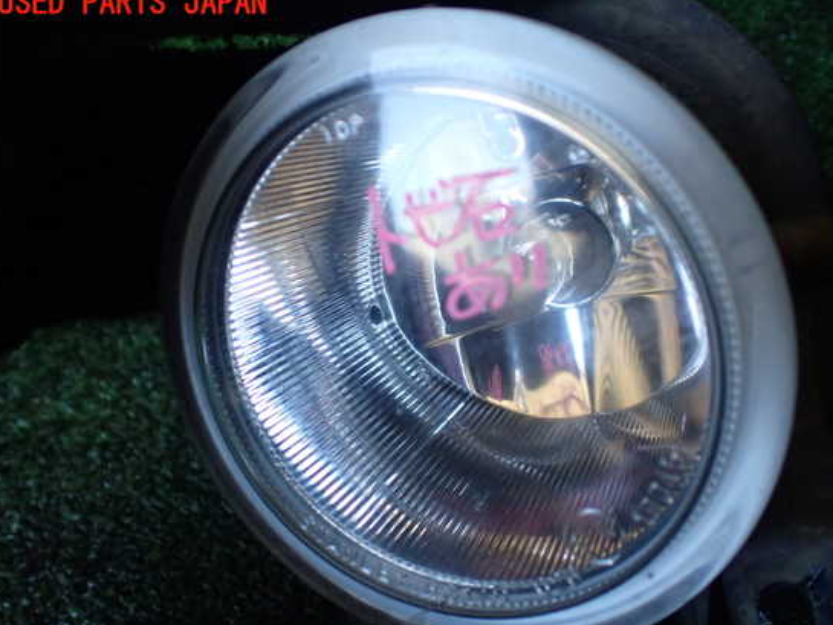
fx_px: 794
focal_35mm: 33
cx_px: 448
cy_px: 329
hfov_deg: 55.3
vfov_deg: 42.9
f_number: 2.3
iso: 320
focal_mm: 5.4
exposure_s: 1/125
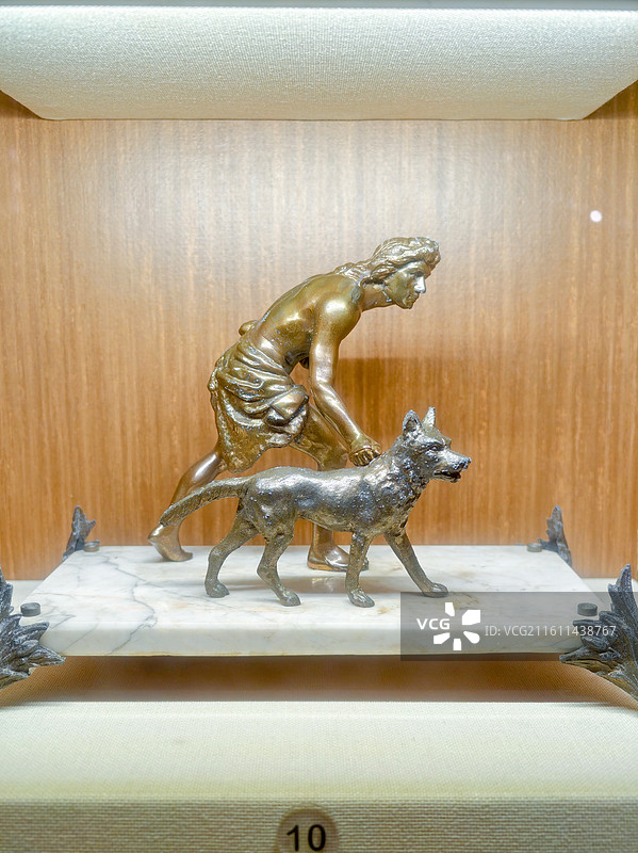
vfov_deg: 52.7
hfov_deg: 40.7
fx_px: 861
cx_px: 319
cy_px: 426
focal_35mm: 35
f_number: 1.69
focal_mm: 10.09
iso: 343
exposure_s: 1/57.1
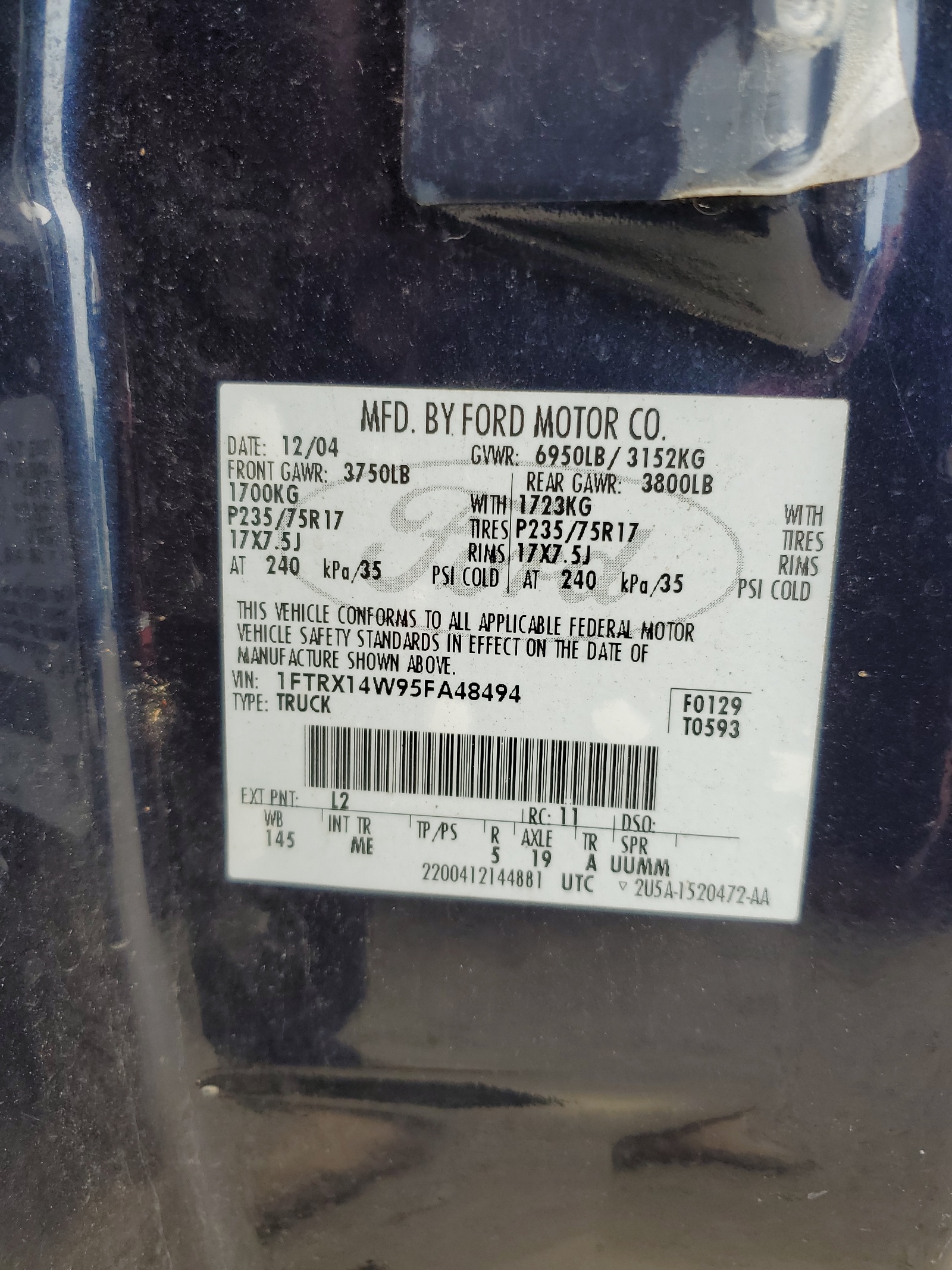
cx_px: 476
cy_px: 635
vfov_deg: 67.3
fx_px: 953
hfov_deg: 53.1
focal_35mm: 26
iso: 50
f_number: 1.5
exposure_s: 1/455
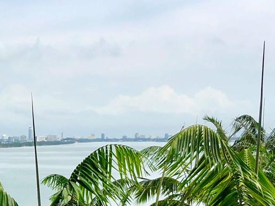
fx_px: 691
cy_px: 214
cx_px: -13
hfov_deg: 21.6
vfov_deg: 16.6
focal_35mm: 87
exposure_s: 1/3040
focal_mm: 4
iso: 20
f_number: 1.8
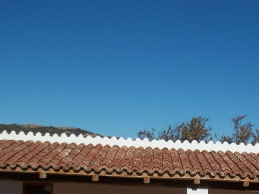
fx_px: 501
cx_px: 241
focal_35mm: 67
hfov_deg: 27.7
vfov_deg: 21.3
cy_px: 187
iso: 64
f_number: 8
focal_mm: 5.9
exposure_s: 1/400
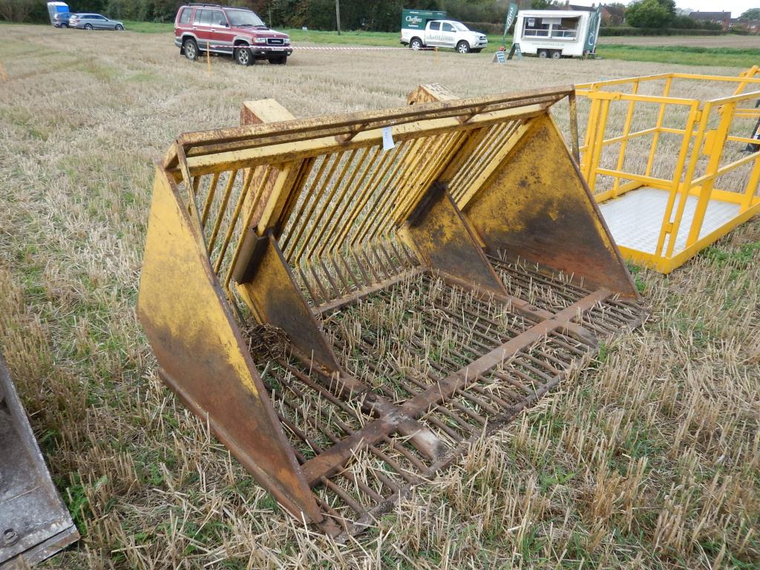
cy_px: 285
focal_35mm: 24
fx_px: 527
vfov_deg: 56.8
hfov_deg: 71.6
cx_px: 380
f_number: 2.8
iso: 125
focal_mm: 4.3
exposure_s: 1/400
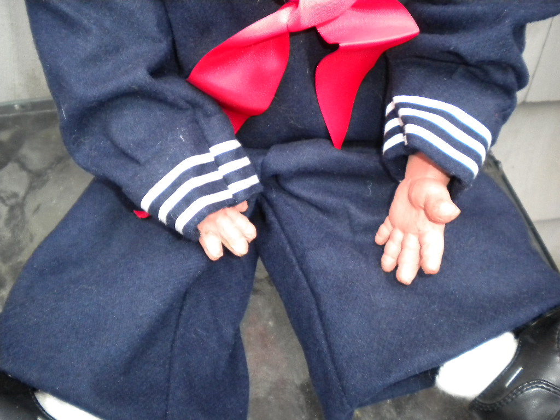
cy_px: 210
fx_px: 566
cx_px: 280
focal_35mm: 35
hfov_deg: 52.6
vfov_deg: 40.7
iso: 400
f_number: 3.1
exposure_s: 1/30
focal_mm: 6.3
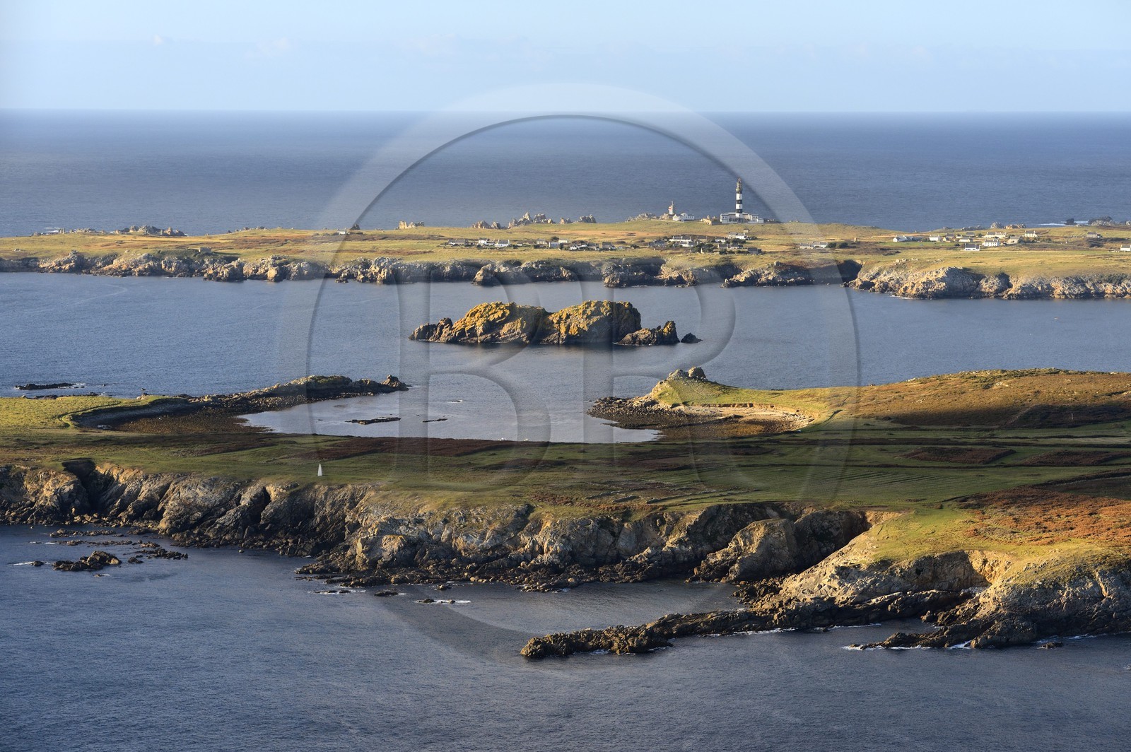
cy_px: 376
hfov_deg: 20.0
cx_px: 566
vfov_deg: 13.4
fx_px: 3202
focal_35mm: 102
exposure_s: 1/1600
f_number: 7.1
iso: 640
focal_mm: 102
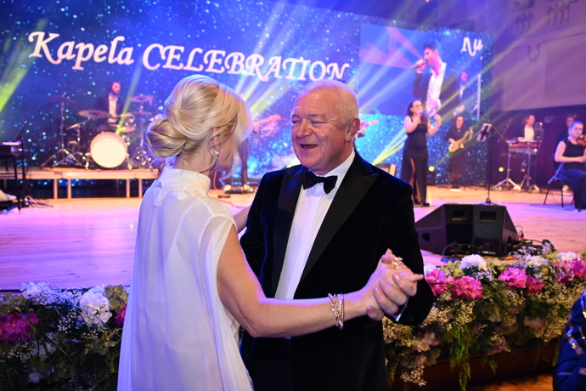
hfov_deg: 61.1
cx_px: 293
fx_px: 496
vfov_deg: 43.0
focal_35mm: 30
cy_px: 196
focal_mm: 30.5
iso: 4000
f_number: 4
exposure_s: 1/250
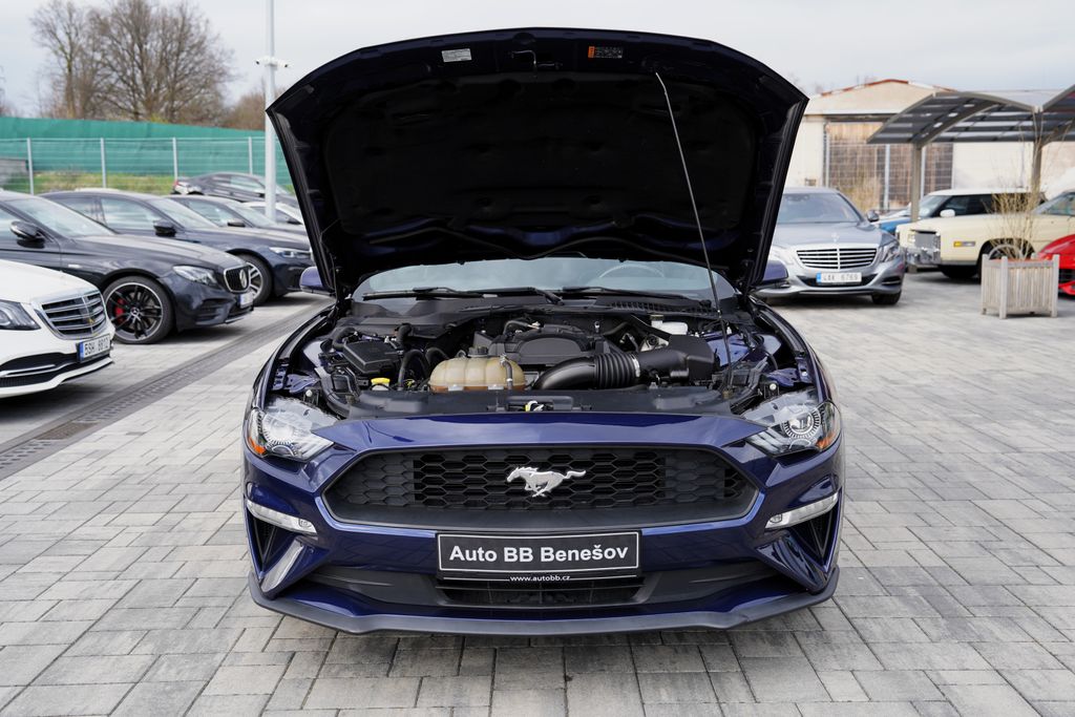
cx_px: 538
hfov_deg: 51.9
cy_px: 358
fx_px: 1105
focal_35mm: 37
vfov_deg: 36.0
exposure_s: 1/100
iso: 100
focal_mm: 37
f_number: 4.5
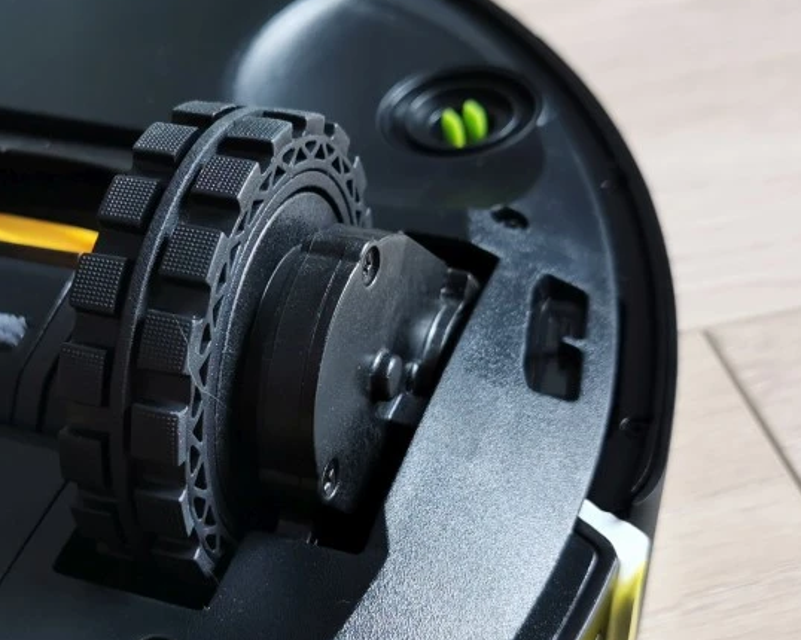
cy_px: 365
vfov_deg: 24.9
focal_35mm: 61
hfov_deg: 30.7
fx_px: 1446
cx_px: 262
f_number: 1.6
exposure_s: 1/60
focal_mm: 5.56
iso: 125
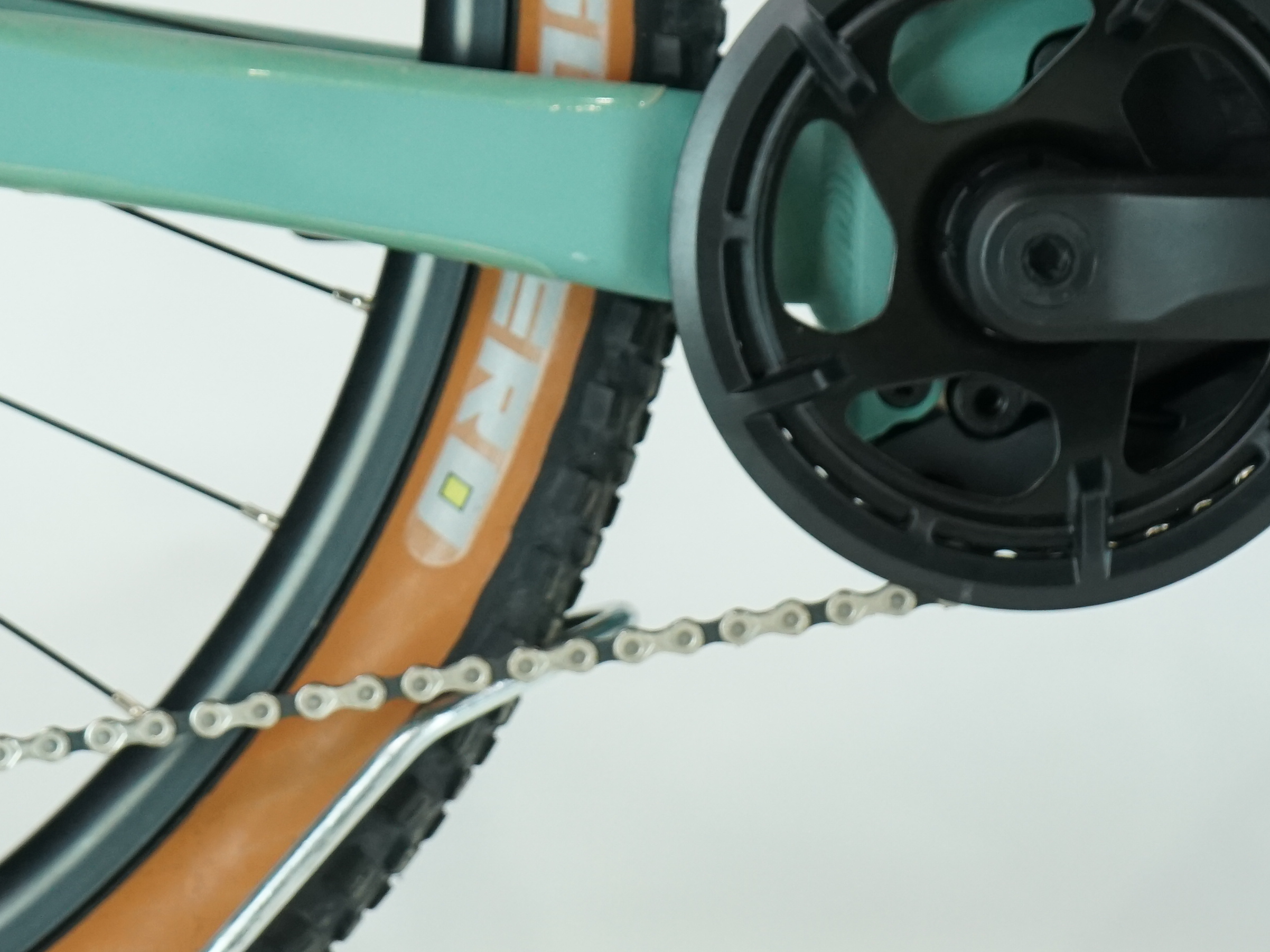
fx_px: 5723
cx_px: 320
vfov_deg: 9.5
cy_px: 250
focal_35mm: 156
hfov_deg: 12.6
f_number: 5.6
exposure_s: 1/200
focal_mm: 65
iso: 1600
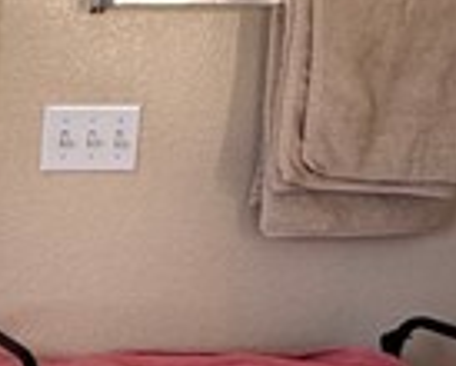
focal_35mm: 102
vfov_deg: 15.0
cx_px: -493
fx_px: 1379
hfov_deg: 14.9
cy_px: 293
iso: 250
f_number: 2.2
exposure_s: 1/60
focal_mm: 2.22
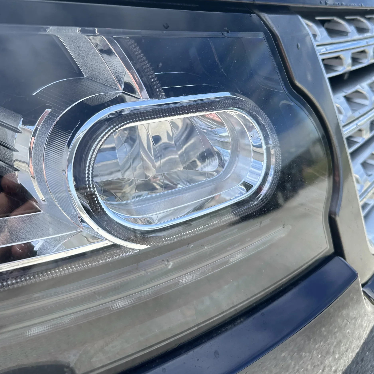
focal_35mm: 29
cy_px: 139
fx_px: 354
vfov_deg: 55.0
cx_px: 188
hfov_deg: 55.6
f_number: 1.78
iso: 80
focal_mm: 6.86
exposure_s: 1/1664
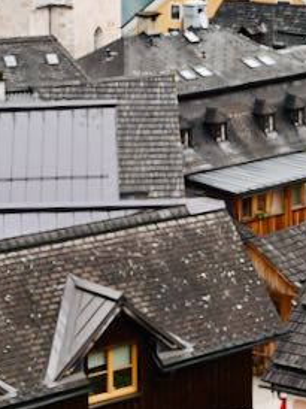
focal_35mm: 139
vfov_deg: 13.8
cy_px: -75
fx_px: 1641
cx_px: 358
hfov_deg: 10.5
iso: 220
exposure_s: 1/250
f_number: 4
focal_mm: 24
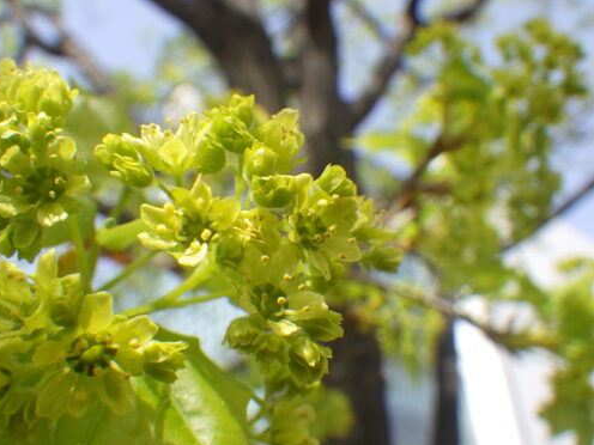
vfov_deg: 36.8
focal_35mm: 39
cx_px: 284
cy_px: 225
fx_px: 669
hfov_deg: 47.9
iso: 125
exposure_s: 1/400
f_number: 4.6
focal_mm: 6.1
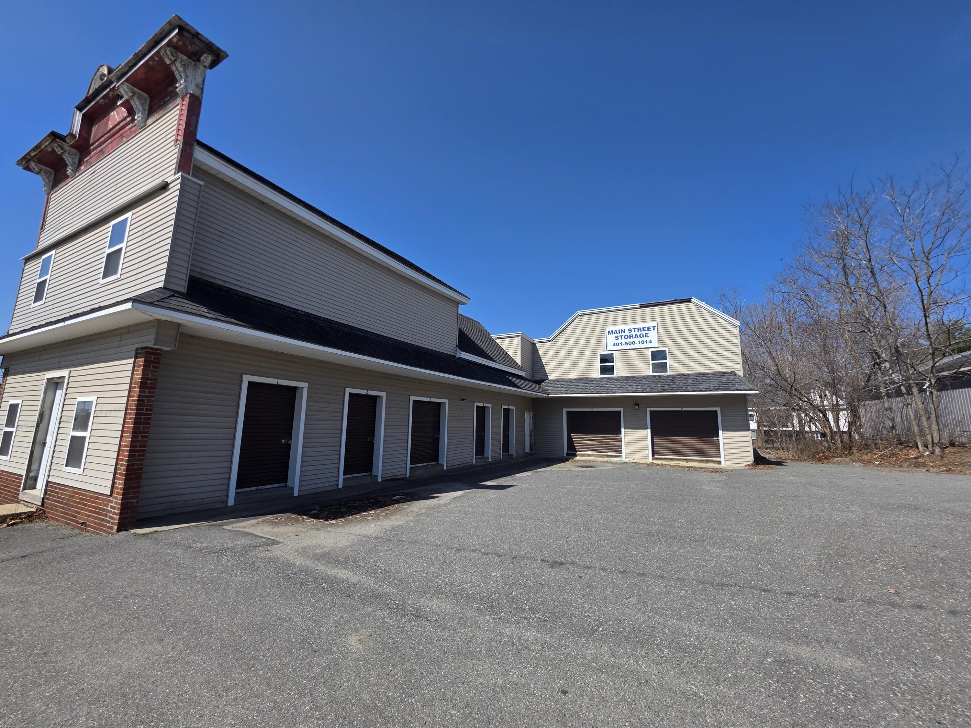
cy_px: 364
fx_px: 365
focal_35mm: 13
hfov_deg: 106.2
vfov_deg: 89.9
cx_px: 486
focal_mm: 2.2
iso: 40
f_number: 1.9
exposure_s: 1/2497
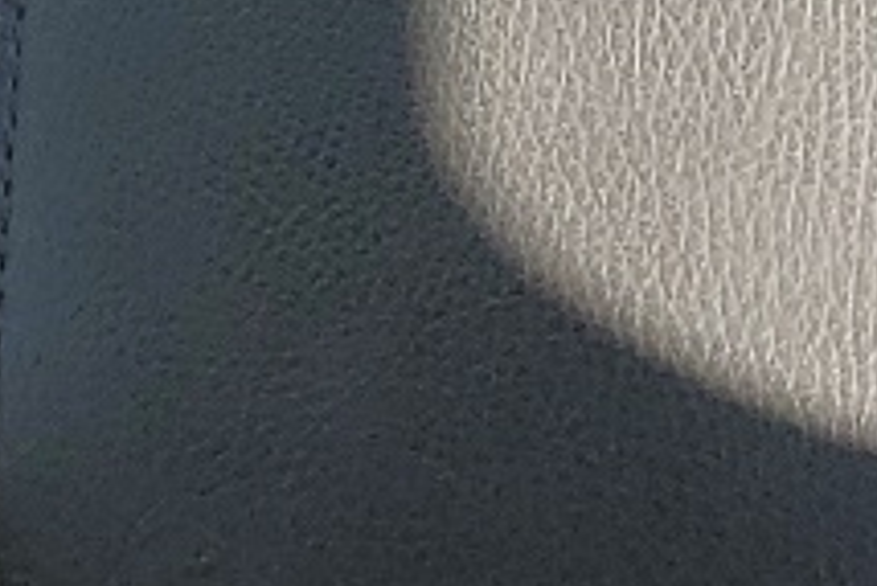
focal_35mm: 202
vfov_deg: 6.2
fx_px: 4924
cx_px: 594
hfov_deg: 10.2
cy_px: -1270
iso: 50
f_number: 1.5
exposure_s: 1/476
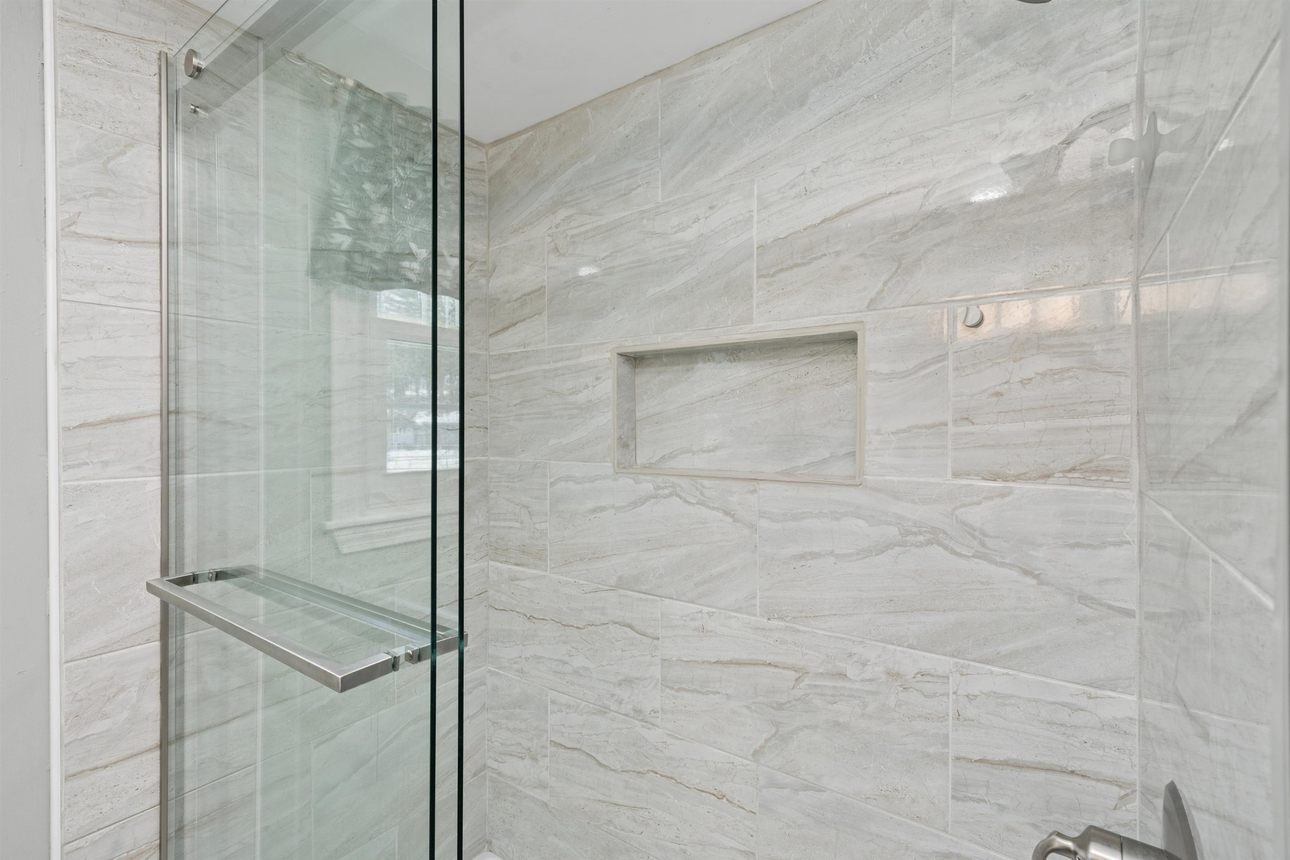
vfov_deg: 73.7
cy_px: 430
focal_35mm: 16
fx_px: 573
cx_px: 645
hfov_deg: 96.7
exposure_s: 1/10
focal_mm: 16
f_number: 9
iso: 400
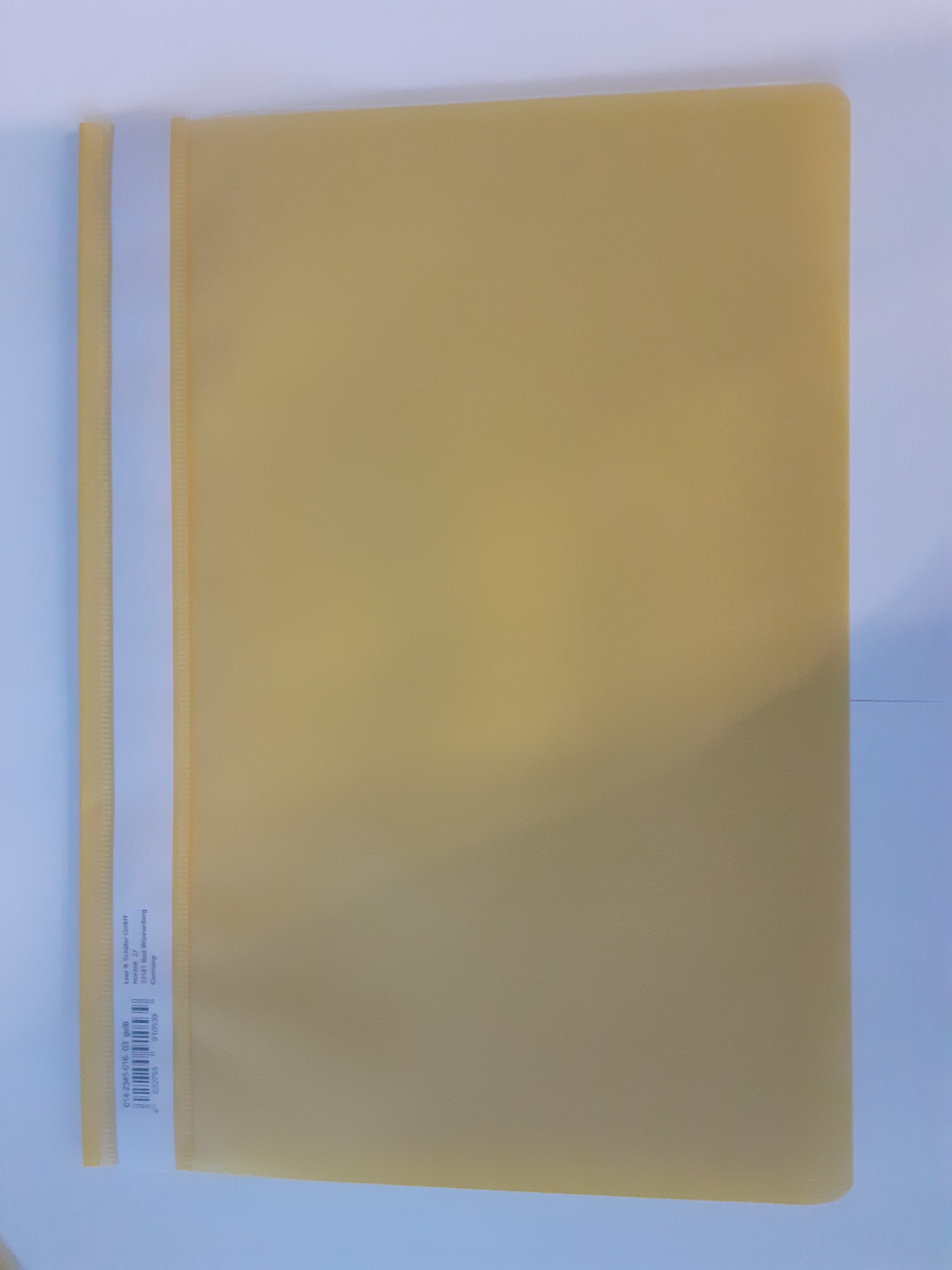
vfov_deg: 65.3
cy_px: 635
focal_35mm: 27
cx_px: 476
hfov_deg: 51.4
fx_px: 990
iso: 400
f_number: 1.9
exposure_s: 1/25
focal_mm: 3.6
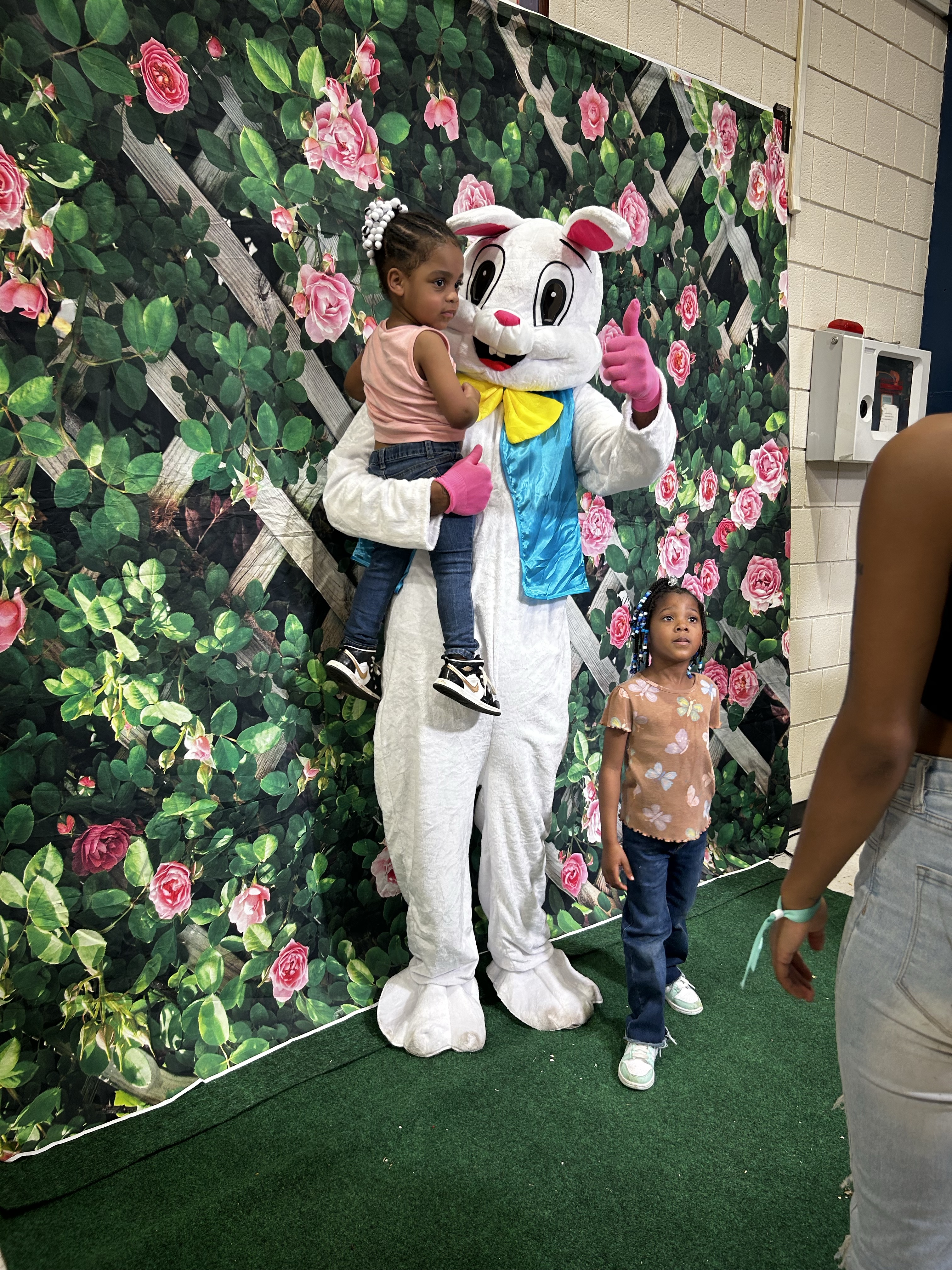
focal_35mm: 26
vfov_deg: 67.3
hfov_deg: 53.1
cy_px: 635
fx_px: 953
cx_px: 476
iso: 100
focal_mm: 5.7
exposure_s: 1/60
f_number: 1.5
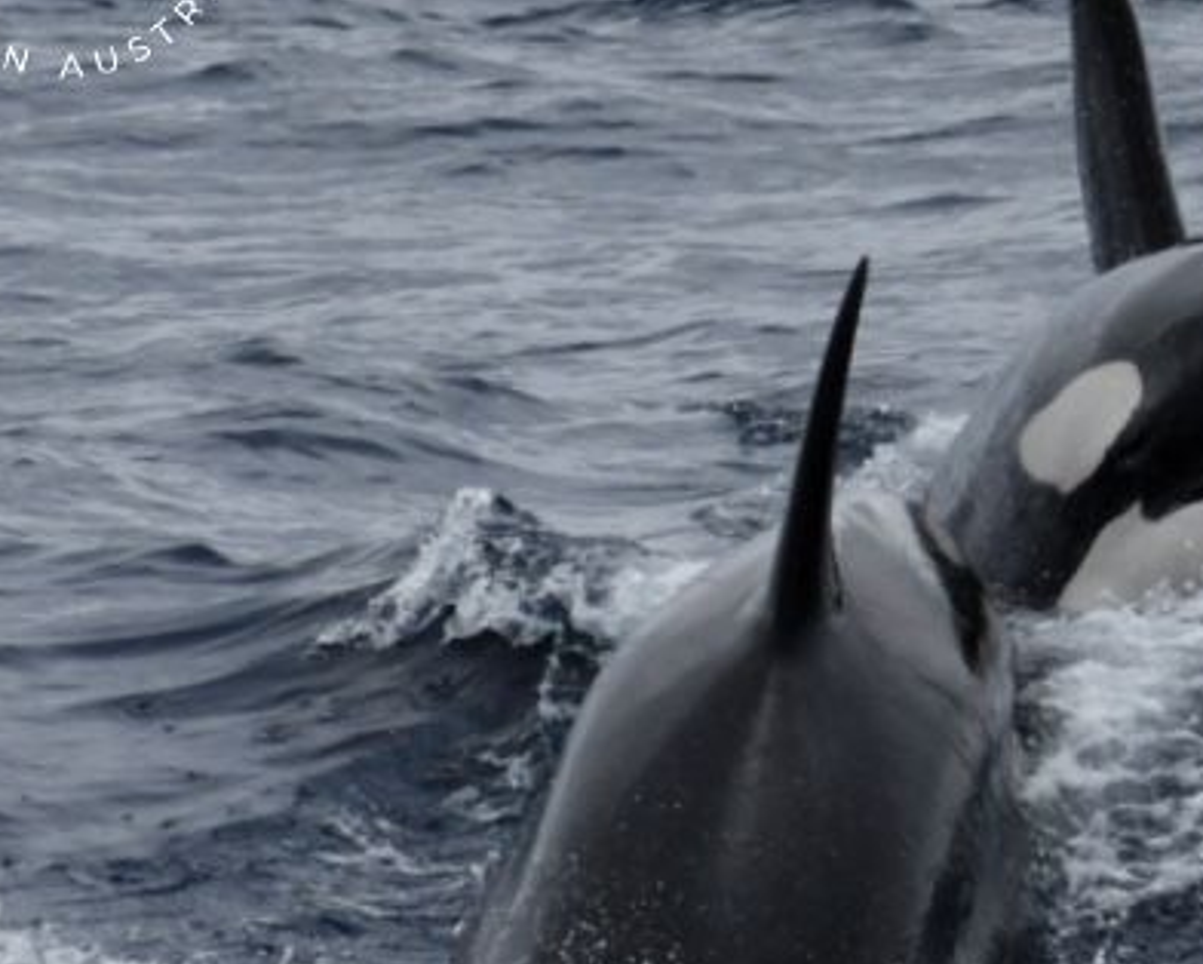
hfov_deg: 3.4
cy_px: 520
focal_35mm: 574
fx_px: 20447
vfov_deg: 2.7
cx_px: 1102
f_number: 5.6
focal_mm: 300
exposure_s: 1/8000
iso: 800
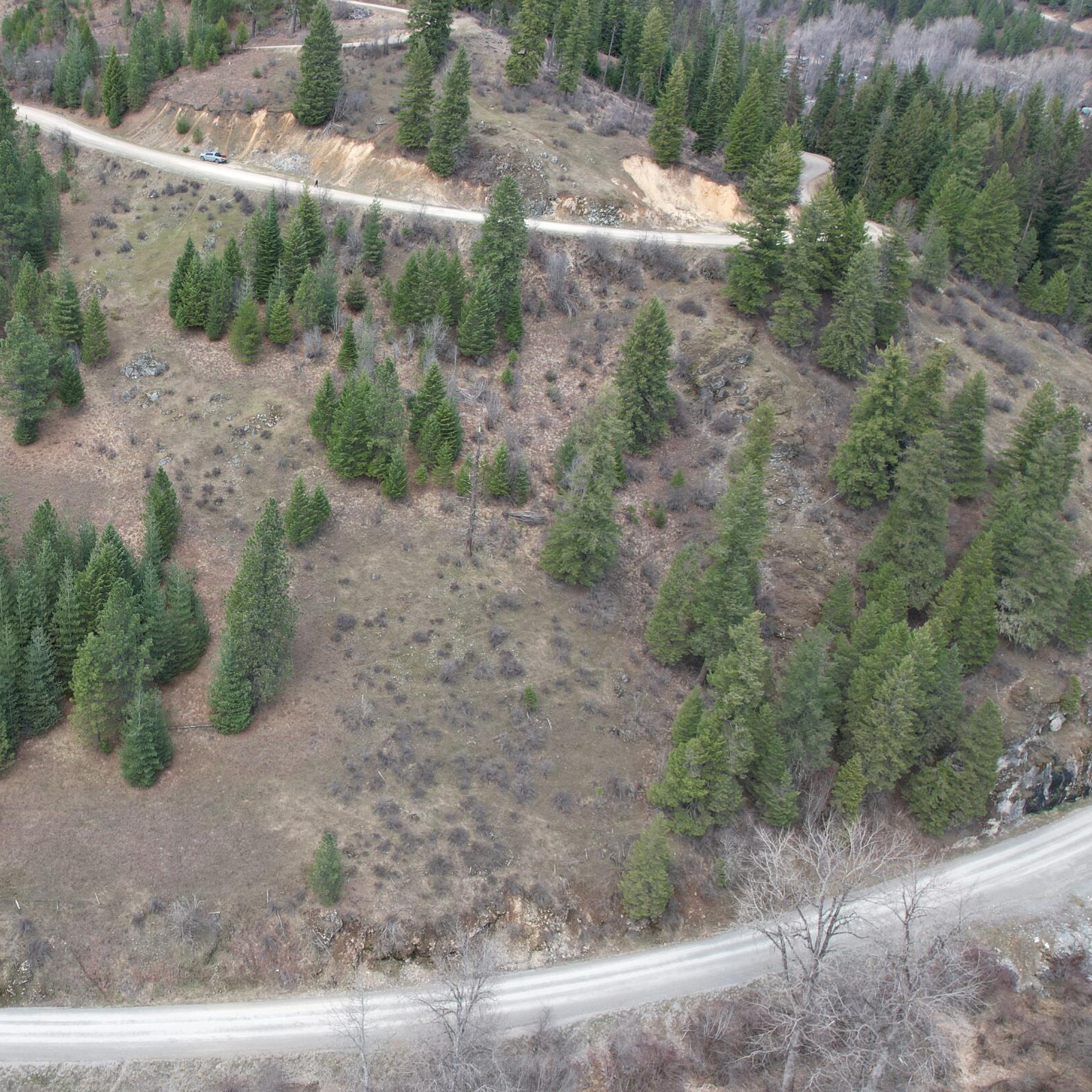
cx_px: 200
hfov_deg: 44.6
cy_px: 542
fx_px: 1249
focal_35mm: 35
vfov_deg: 47.2
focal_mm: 8.38
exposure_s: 1/60
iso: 100
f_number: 2.8
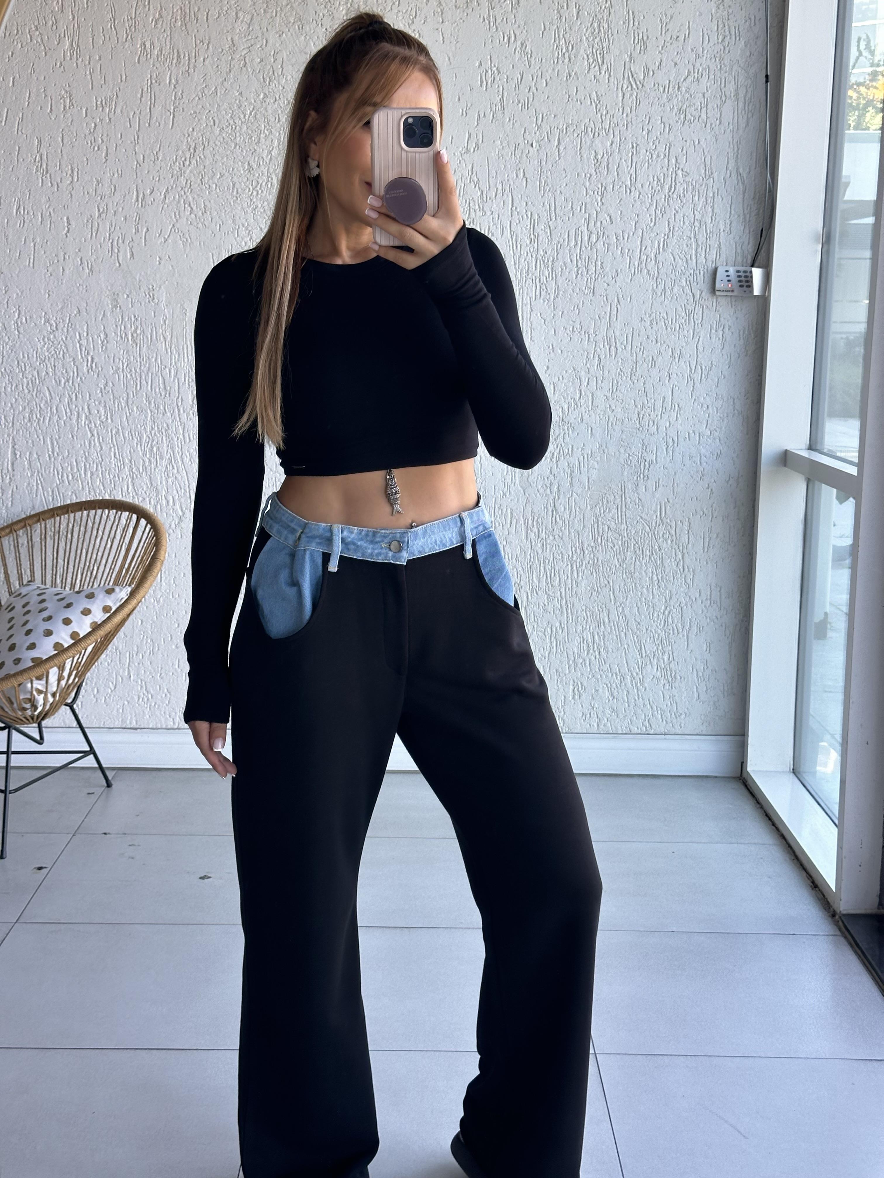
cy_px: 589
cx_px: 442
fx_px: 1634
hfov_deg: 30.3
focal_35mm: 48
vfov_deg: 39.7
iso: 80
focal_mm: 6.86
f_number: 1.78
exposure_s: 1/154
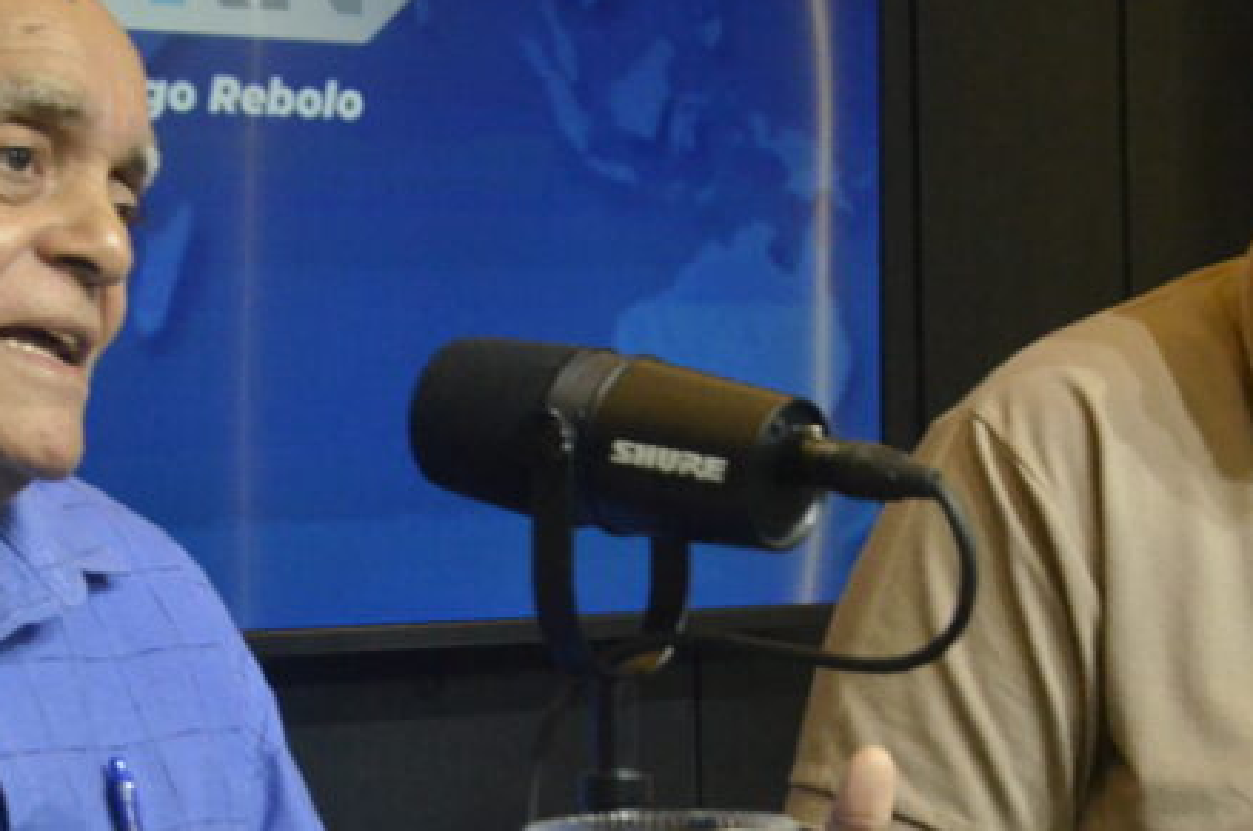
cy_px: 363
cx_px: 337
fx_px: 3648
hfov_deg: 19.4
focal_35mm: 105
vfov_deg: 13.0
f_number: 7.1
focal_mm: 30
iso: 3200
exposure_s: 1/200
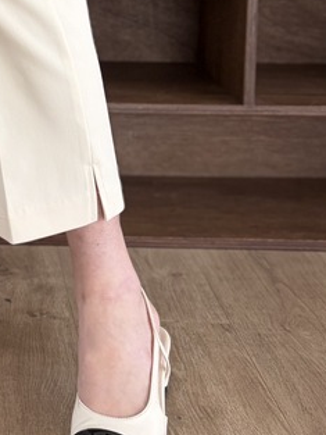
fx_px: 1042
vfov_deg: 21.9
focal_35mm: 83
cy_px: -82
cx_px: -111
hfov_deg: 16.7
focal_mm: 5.96
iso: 125
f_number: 1.6
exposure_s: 1/88
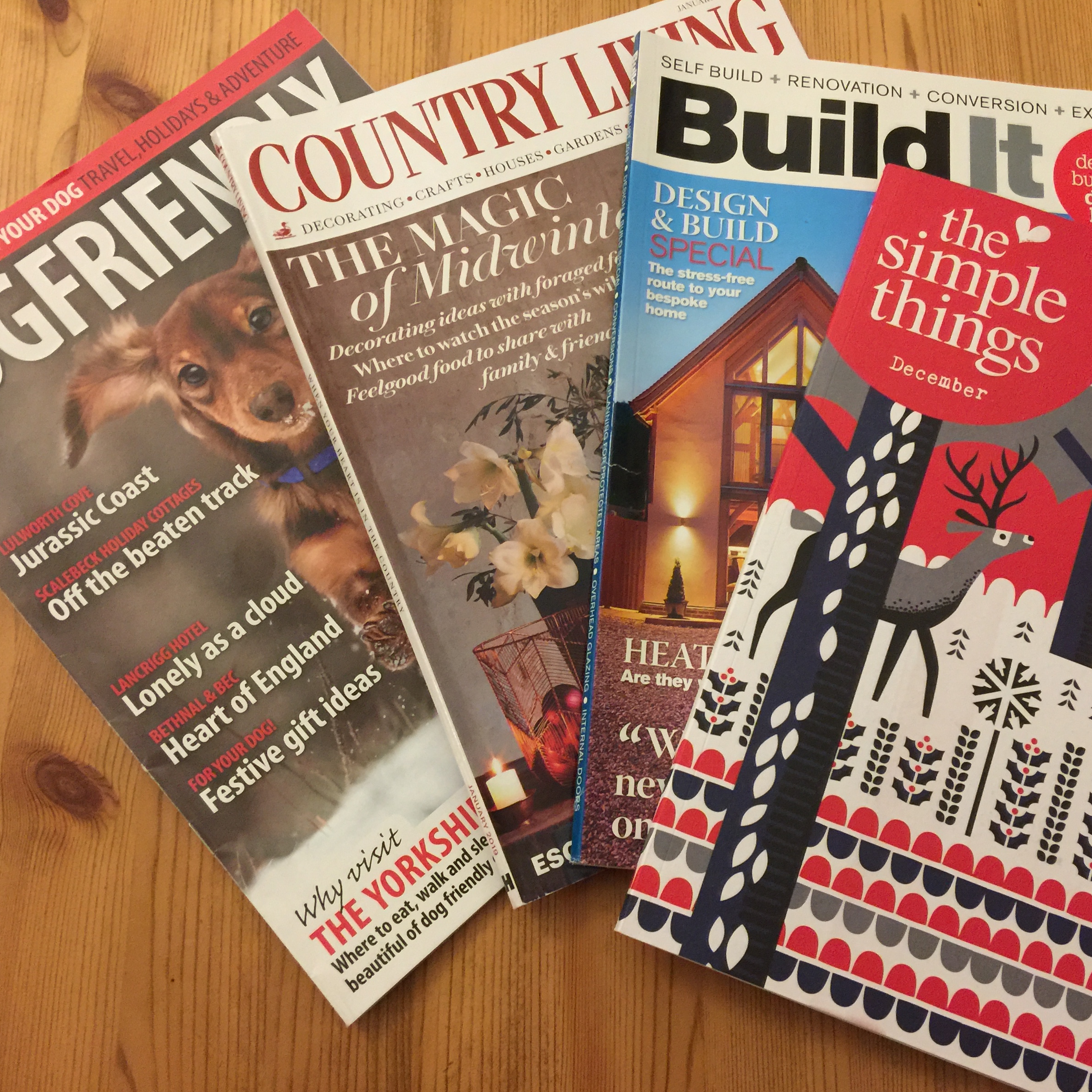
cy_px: 555
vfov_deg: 47.2
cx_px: 630
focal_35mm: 35
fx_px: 1249
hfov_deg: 47.1
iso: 100
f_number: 2.2
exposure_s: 1/10
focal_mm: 4.15
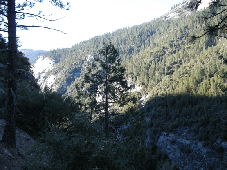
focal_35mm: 40
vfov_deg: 35.9
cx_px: 119
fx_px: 262
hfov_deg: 46.8
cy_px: 84
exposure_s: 1/108
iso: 64
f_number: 2.8
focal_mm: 7.9
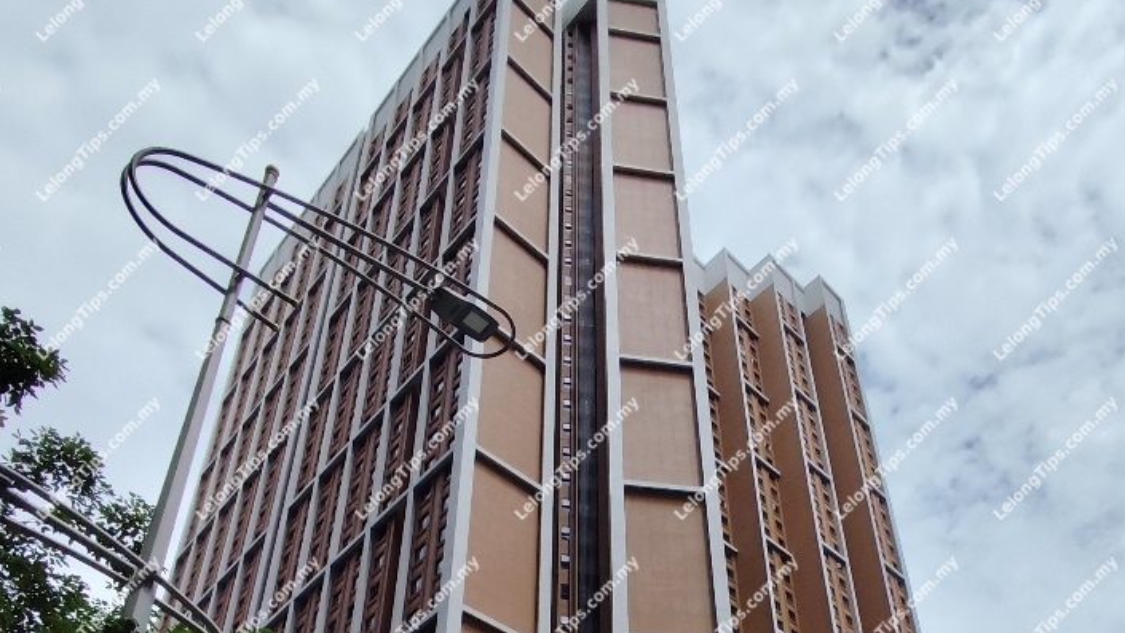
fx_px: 925
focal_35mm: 31
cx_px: 539
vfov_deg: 34.1
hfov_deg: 62.6
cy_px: 650
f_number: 2.2
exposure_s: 1/3349
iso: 50
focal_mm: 1.65
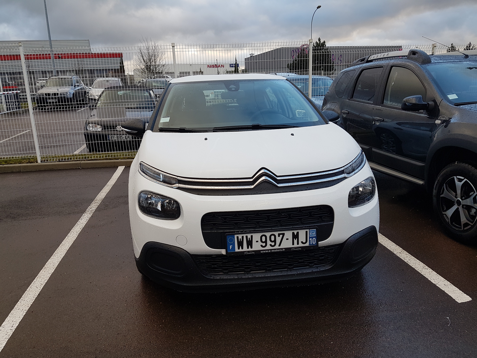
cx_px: 238
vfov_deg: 53.1
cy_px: 179
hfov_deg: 67.3
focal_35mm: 26
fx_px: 358
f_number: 1.7
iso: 40
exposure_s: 1/167
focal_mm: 4.2
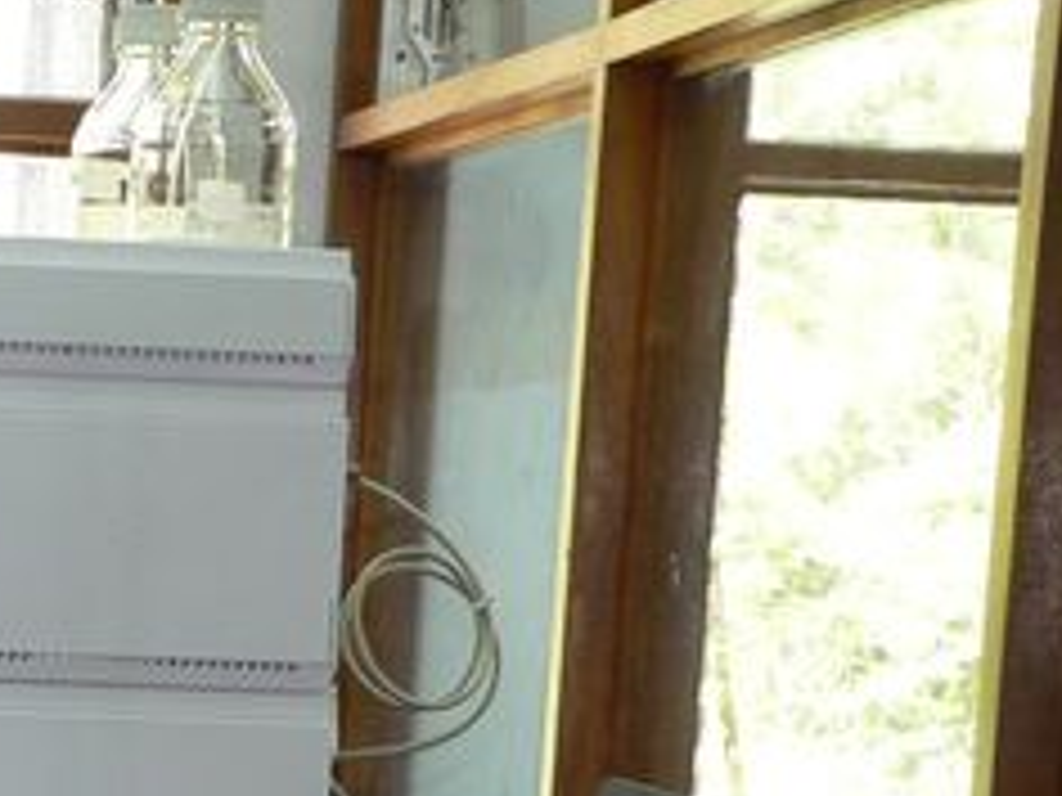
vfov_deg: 10.3
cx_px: -288
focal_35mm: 141
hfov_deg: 13.5
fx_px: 4326
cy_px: 980
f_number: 2.8
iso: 80
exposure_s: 1/15
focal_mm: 8.7
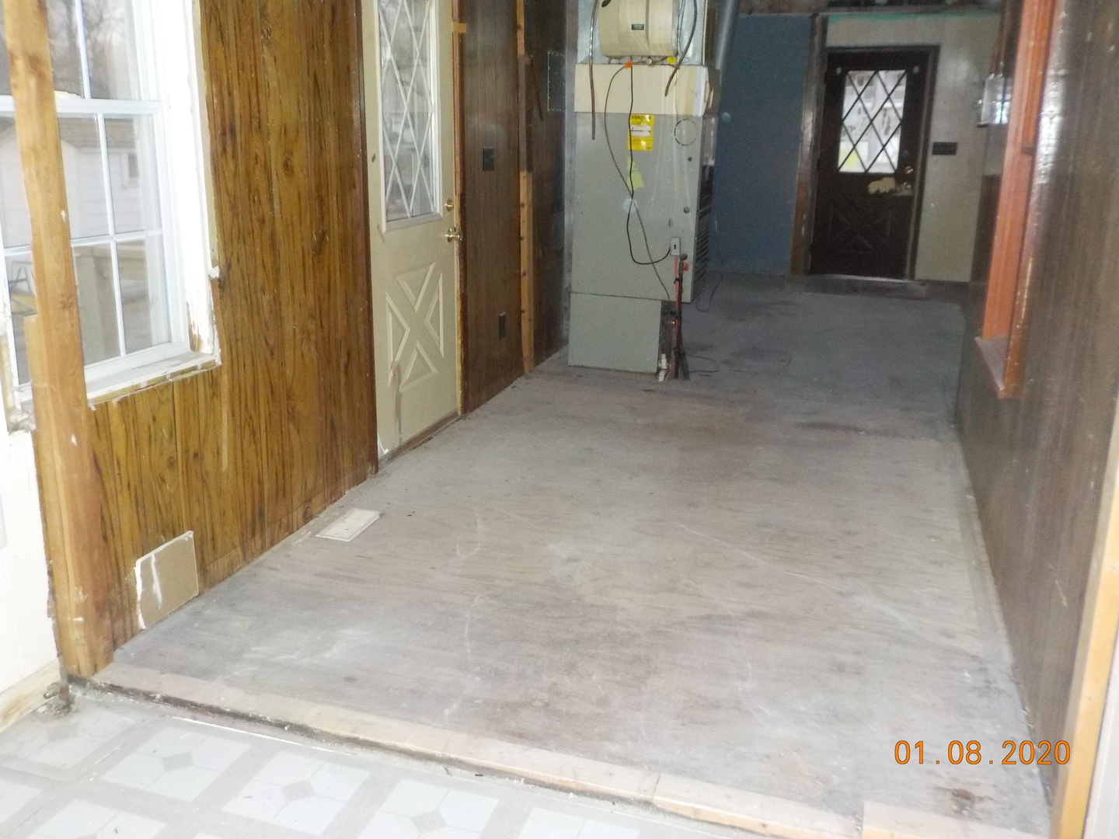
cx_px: 560
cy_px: 420
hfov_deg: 60.0
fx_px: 970
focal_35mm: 30
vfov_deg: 46.8
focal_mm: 4.1
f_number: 3.3
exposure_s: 1/30
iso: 800
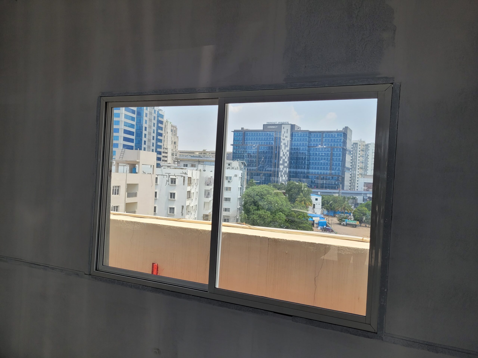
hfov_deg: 67.3
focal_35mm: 26
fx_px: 359
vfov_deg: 53.1
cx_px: 239
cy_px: 179
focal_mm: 5.4
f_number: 1.8
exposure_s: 1/963
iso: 40
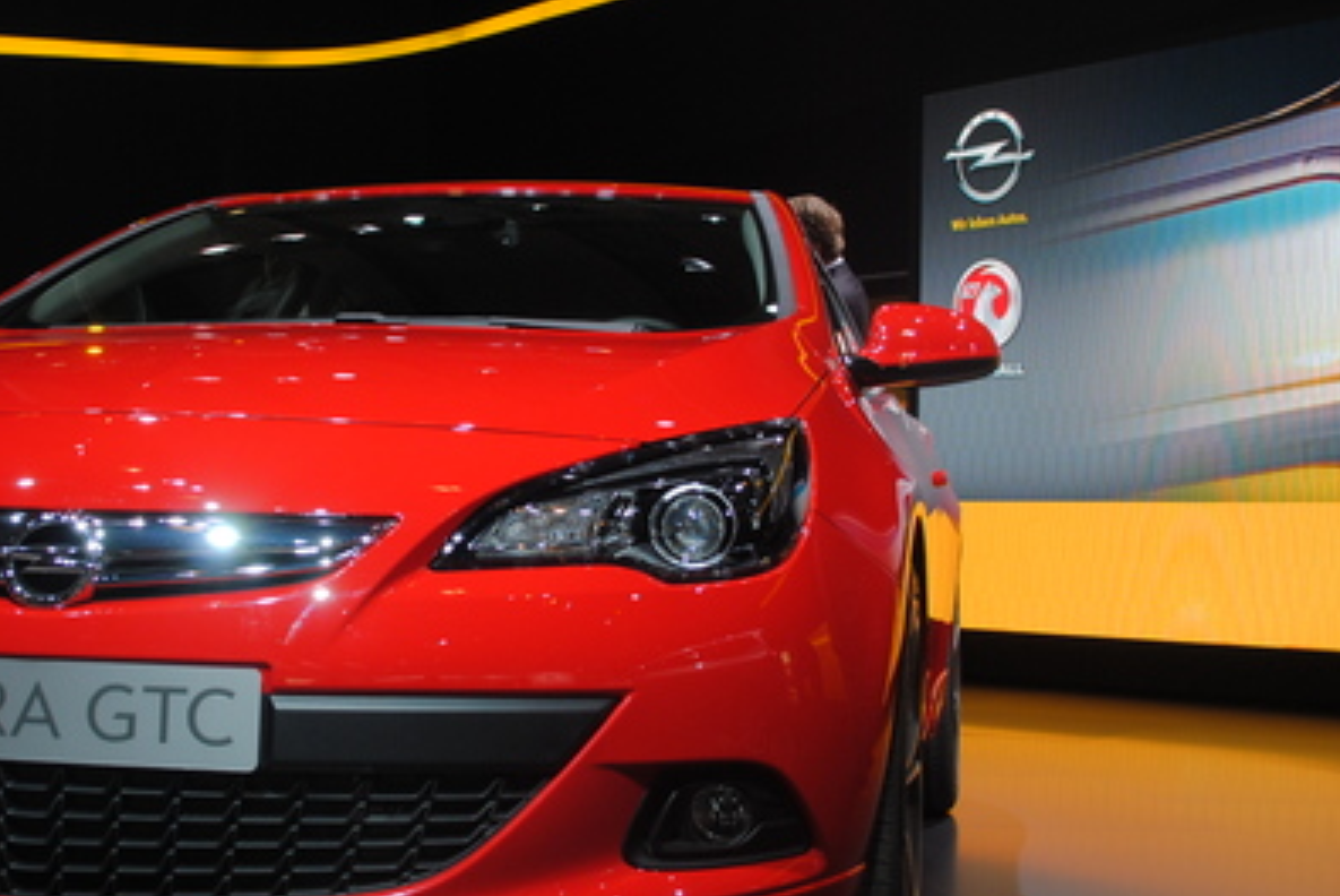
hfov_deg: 33.7
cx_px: 489
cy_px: 455
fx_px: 2198
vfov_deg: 23.0
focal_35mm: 59
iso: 200
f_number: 5
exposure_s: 1/100
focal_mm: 26
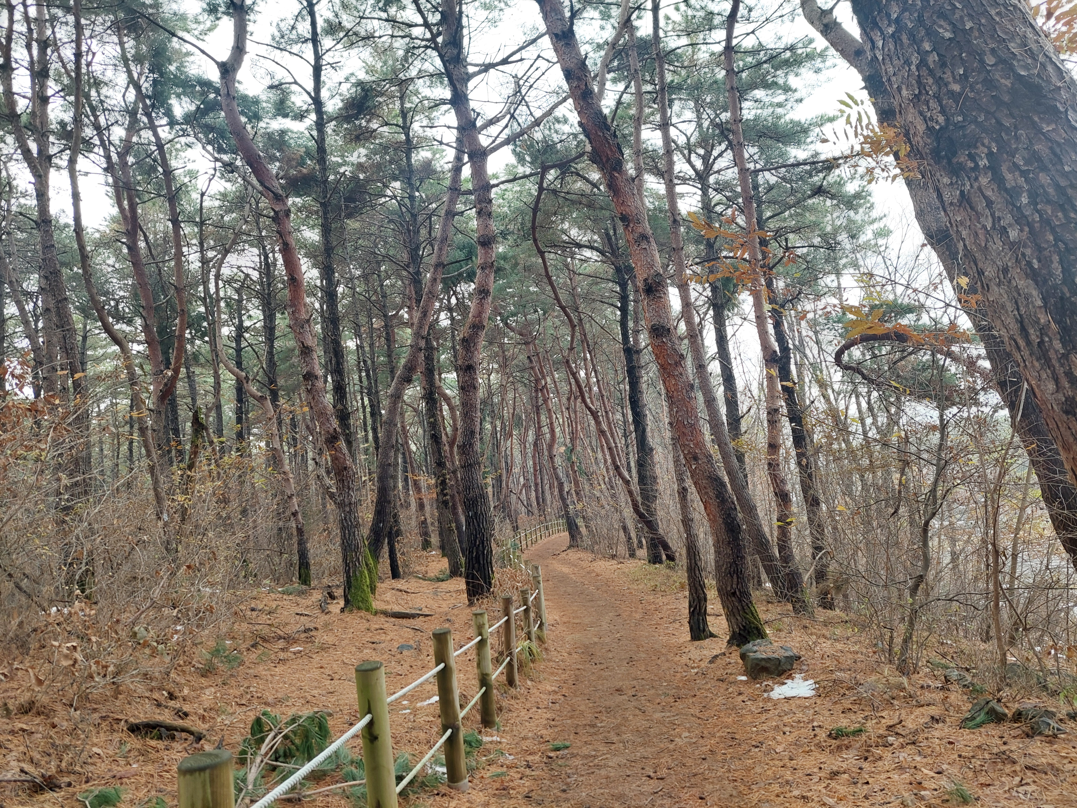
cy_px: 404
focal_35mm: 25
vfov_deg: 54.9
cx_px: 538
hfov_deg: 69.4
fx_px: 778
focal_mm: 5.23
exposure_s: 1/60
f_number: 1.8
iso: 50
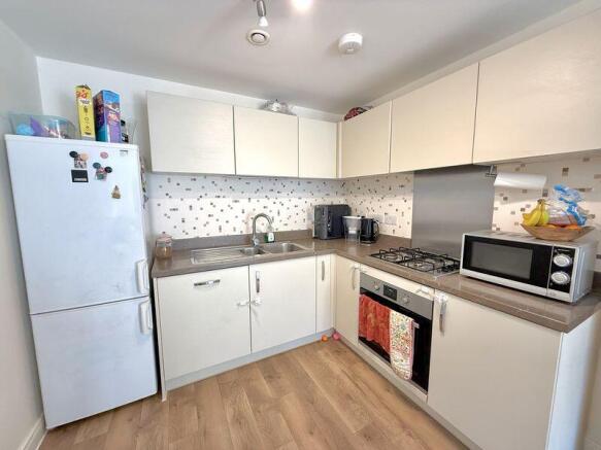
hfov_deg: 102.1
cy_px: 225
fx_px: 243
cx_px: 300
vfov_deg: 85.7
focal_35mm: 14
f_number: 2.2
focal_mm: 2.22
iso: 125
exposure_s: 1/99
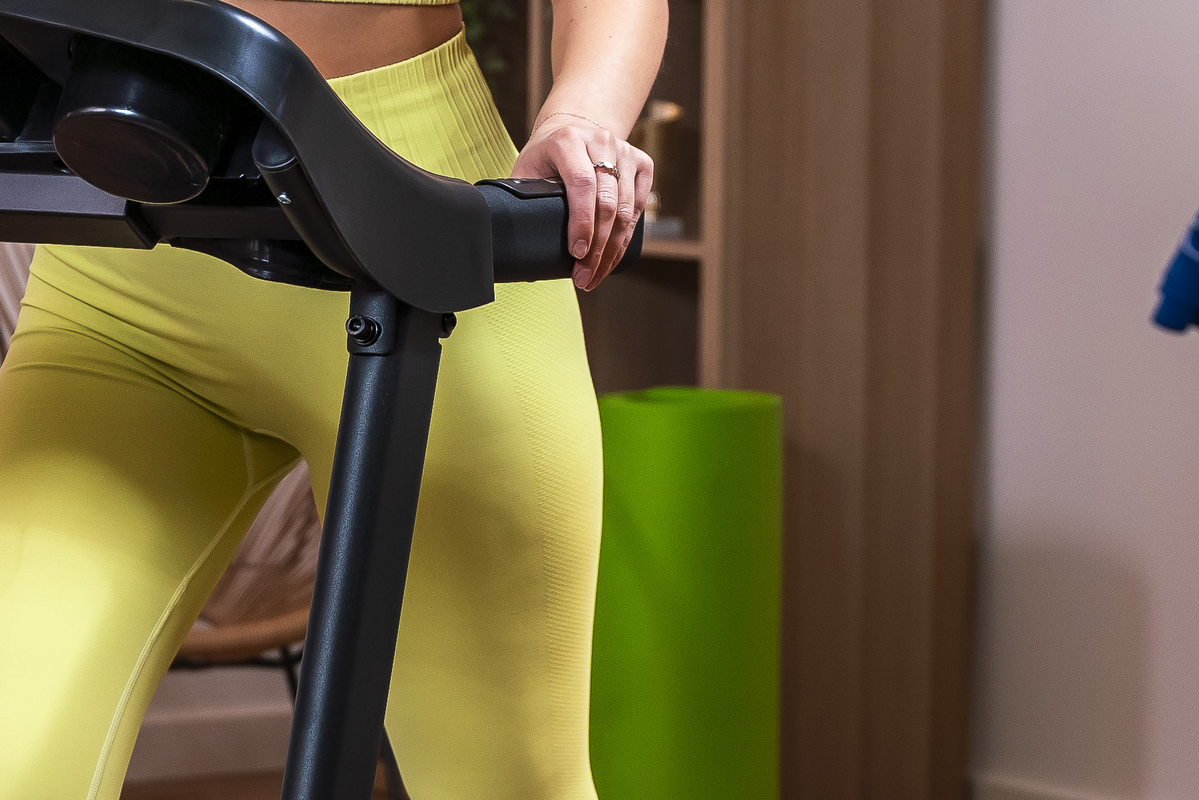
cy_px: 623
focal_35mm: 181
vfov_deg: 7.6
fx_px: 6028
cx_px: 93
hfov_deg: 11.3
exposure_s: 1/125
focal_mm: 41
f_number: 3.5
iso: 100
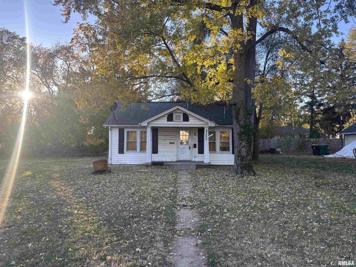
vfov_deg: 53.1
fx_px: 267
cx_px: 178
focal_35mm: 26
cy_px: 134
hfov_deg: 67.3
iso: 50
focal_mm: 5.96
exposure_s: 1/361
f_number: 1.6
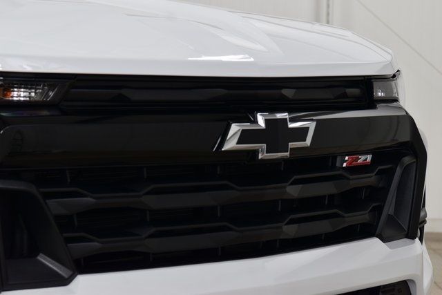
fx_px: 1289
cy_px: 148
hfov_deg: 19.5
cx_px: 221
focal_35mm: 105
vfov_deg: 13.0
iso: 500
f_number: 7.1
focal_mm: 70
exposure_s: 1/30
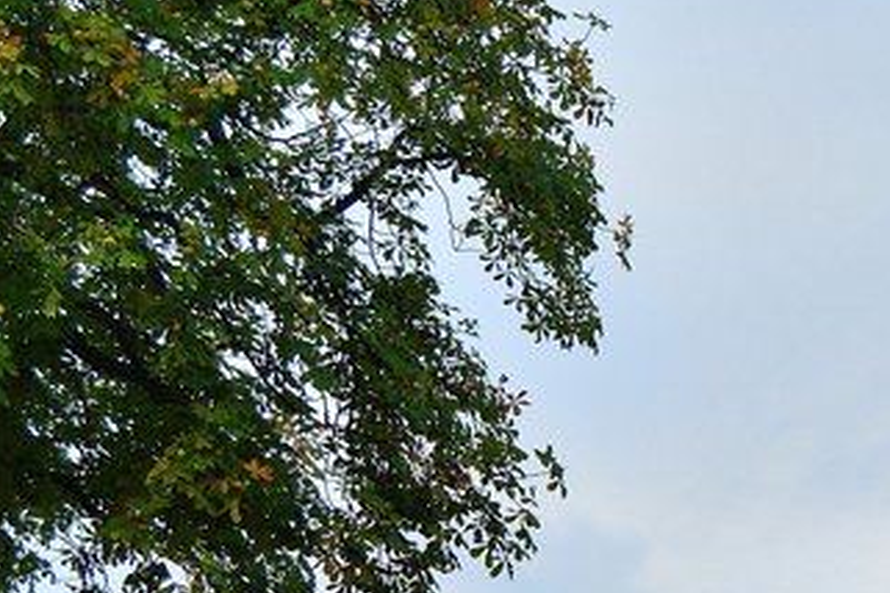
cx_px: 1189
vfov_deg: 9.2
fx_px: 3609
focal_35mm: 146
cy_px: 848
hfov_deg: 13.5
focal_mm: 26
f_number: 5
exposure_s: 1/640
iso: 320
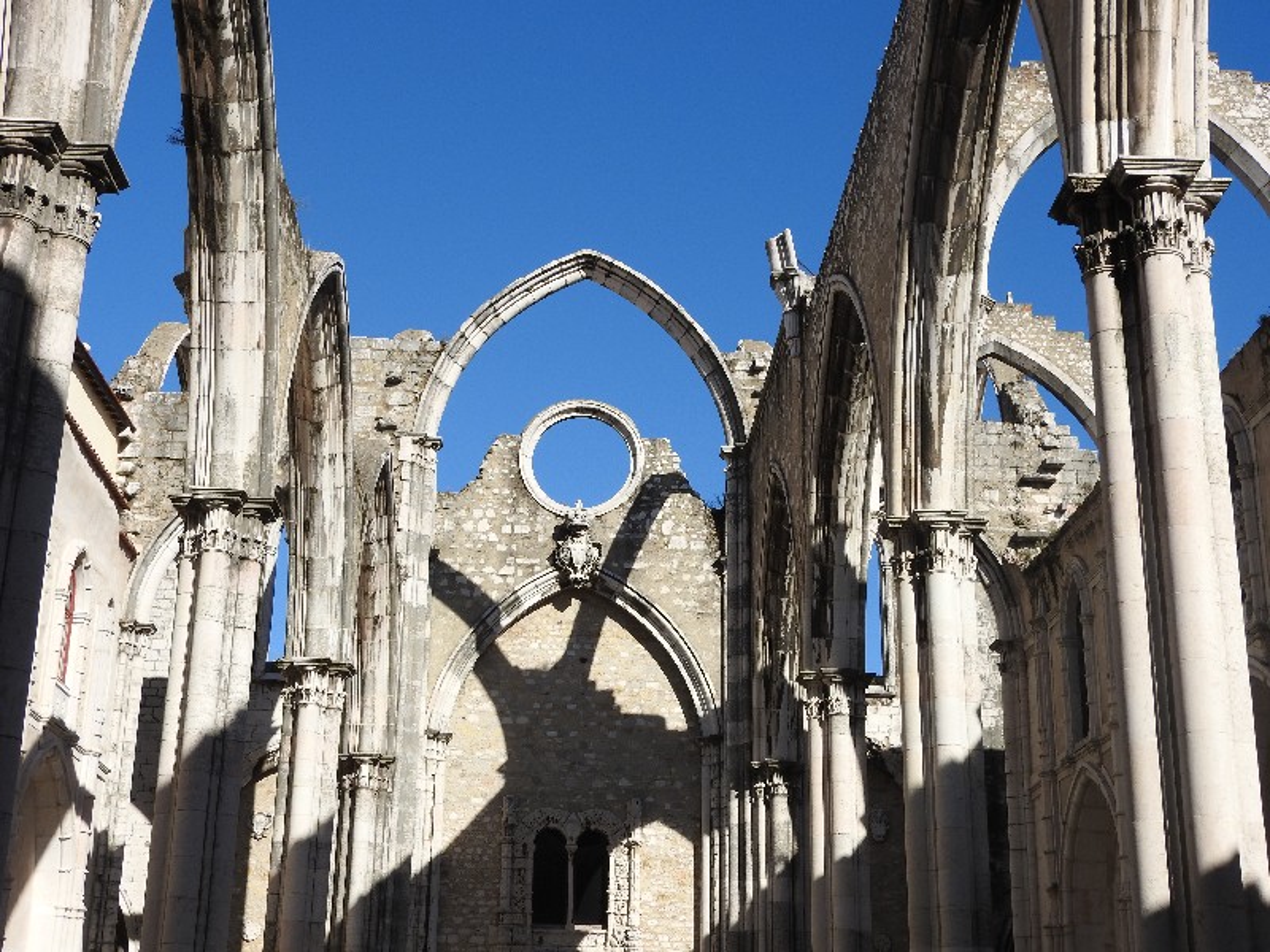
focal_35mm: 50
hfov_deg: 38.2
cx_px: 635
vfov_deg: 29.1
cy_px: 476
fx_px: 1834
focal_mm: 9
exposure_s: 1/1250
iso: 100
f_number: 4
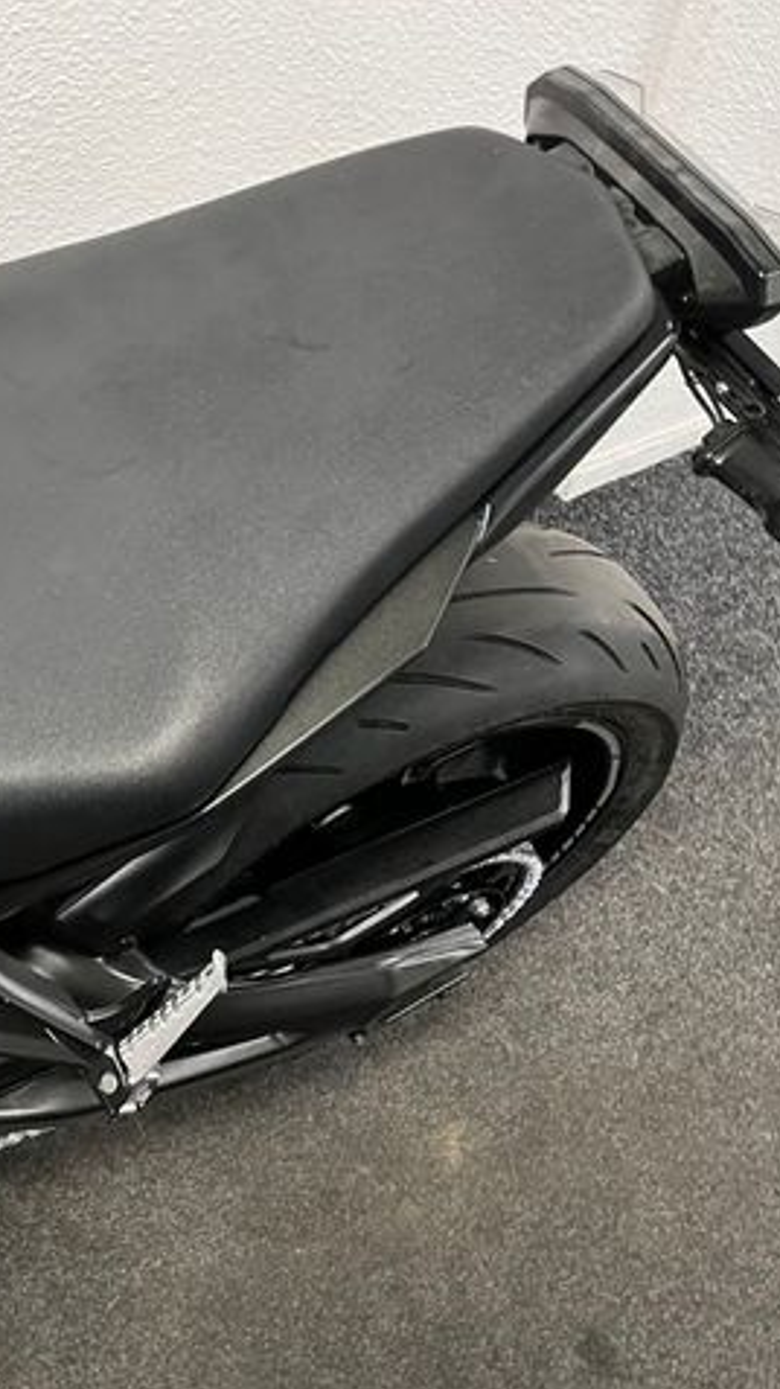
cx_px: 148
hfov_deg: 30.4
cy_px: 693
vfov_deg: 52.8
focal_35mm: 38
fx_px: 1398
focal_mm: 5.1
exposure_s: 1/50
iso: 200
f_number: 1.6
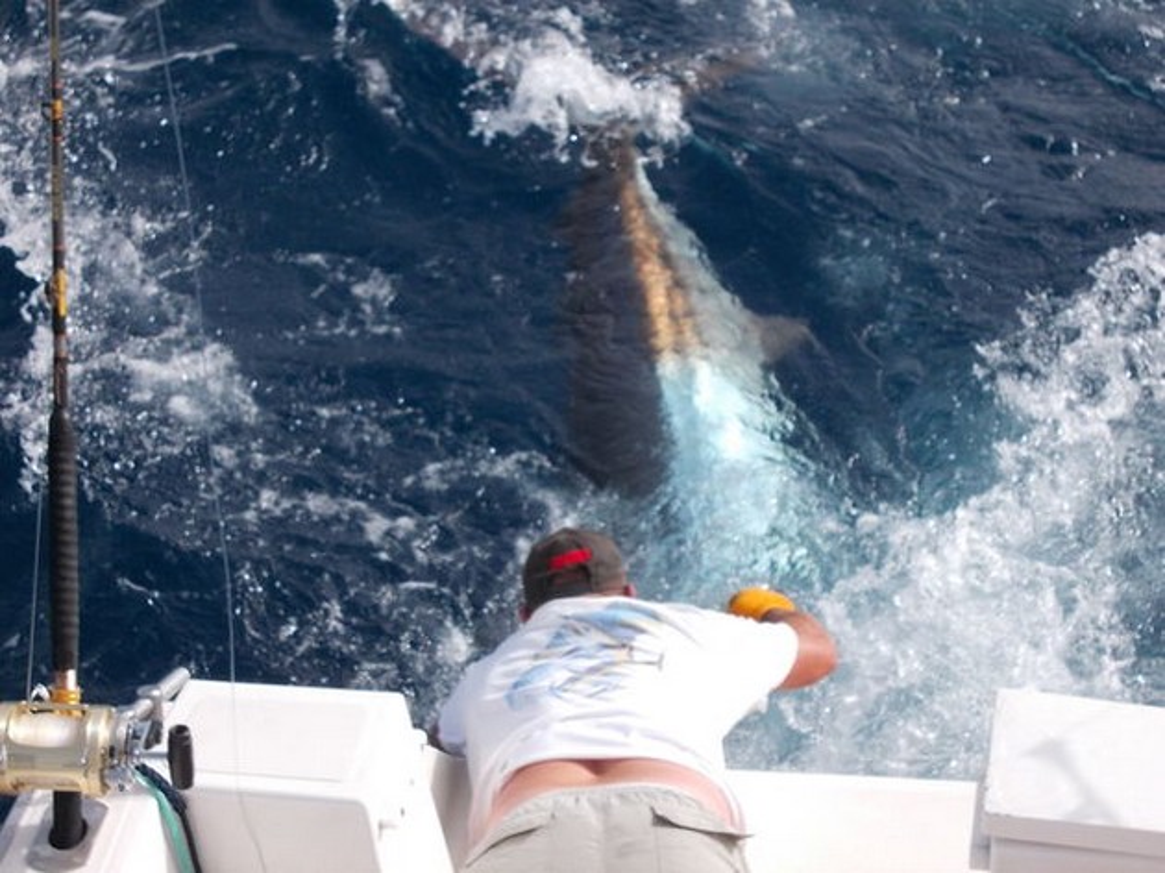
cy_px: 436
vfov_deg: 18.0
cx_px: 582
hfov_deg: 23.8
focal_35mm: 82
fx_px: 2759
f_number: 4.8
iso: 125
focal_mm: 11.6
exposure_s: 1/500
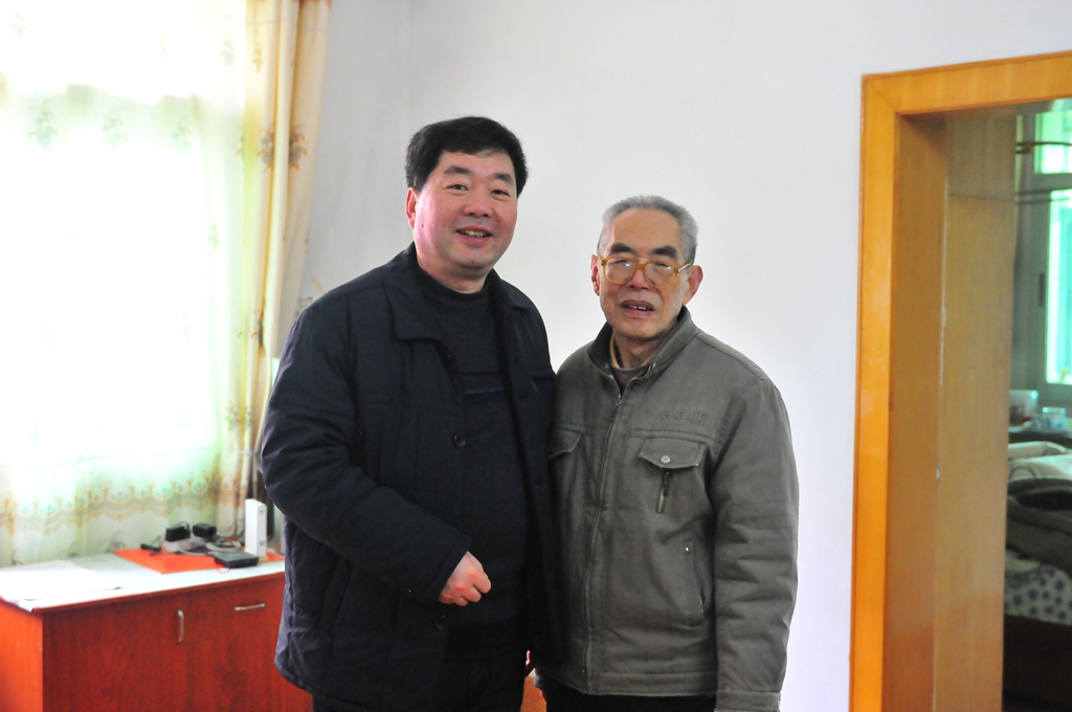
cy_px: 356
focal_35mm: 48
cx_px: 536
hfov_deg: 41.2
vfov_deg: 28.0
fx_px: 1428
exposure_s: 1/40
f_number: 2.8
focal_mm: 32
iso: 2000
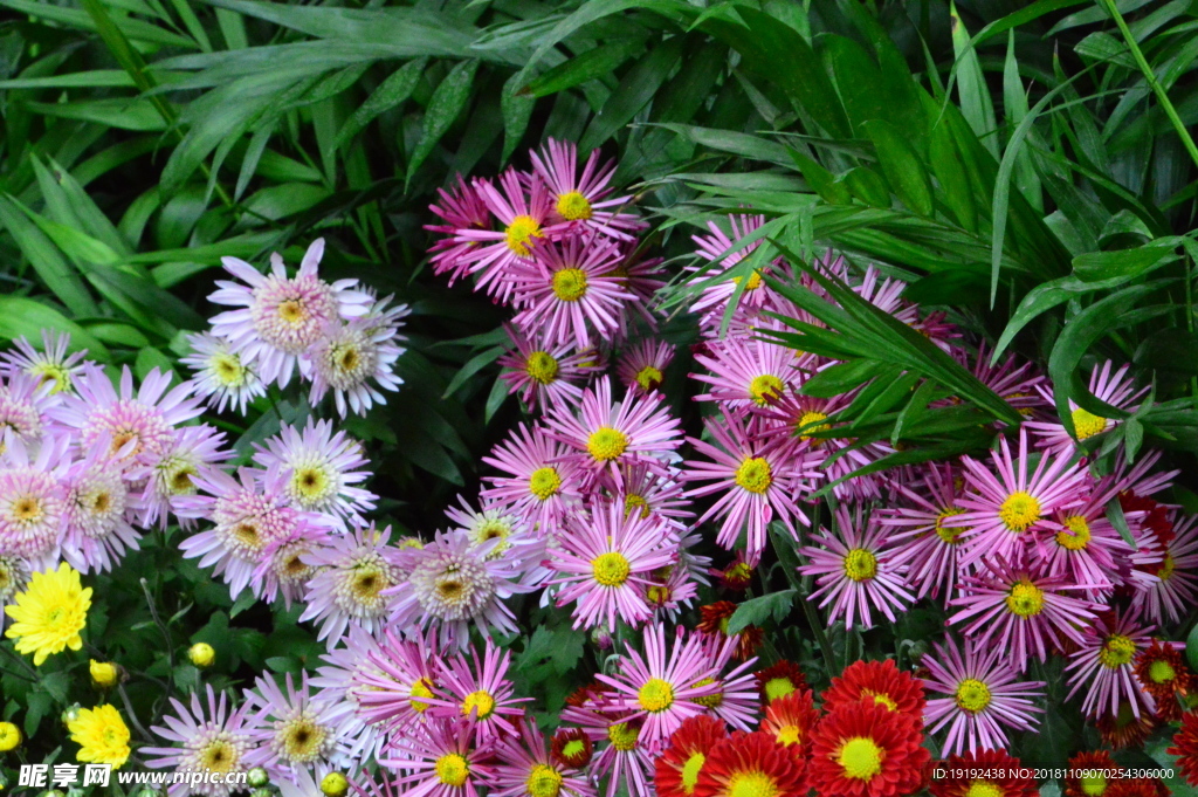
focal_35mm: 202
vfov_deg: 6.8
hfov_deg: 10.2
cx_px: 599
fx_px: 6733
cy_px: 398
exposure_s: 1/25
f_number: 22
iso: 6400
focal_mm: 135
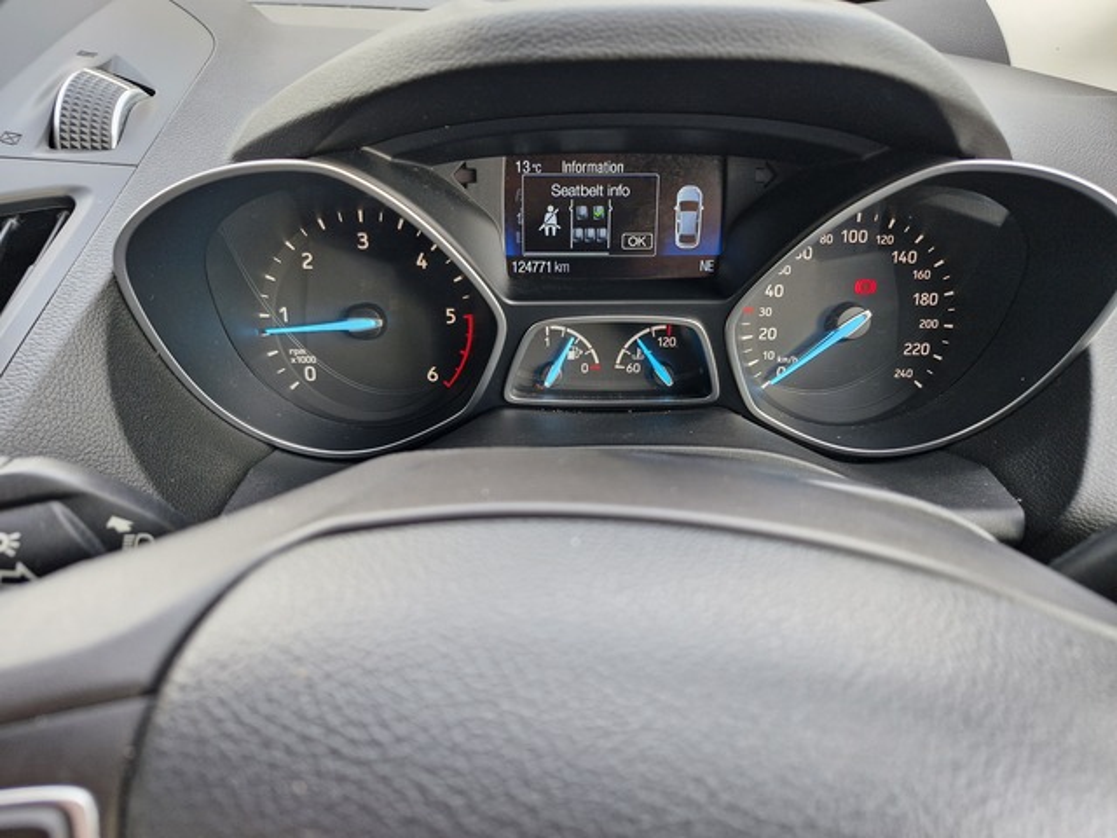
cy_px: 419
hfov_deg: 73.9
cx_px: 558
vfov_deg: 58.9
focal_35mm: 23
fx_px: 742
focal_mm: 5.54
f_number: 1.8
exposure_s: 1/100
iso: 64
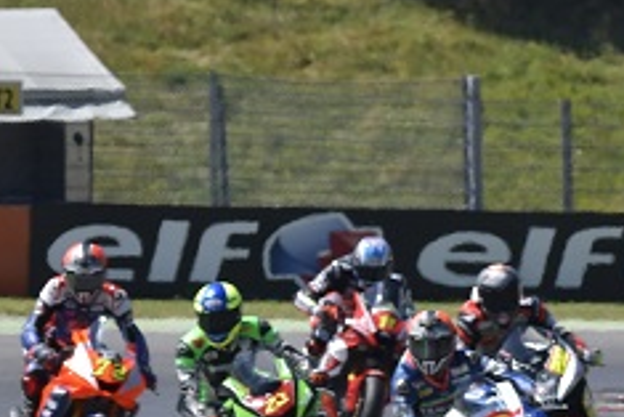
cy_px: 552
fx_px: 15470
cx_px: 438
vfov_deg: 1.5
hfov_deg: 2.3
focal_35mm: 892
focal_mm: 200
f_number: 9
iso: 500
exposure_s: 1/1250
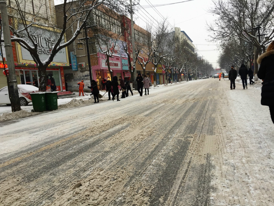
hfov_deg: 61.7
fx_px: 230
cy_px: 103
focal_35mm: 29
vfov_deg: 48.2
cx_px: 137
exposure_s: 1/100
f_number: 2.2
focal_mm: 4.15
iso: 50
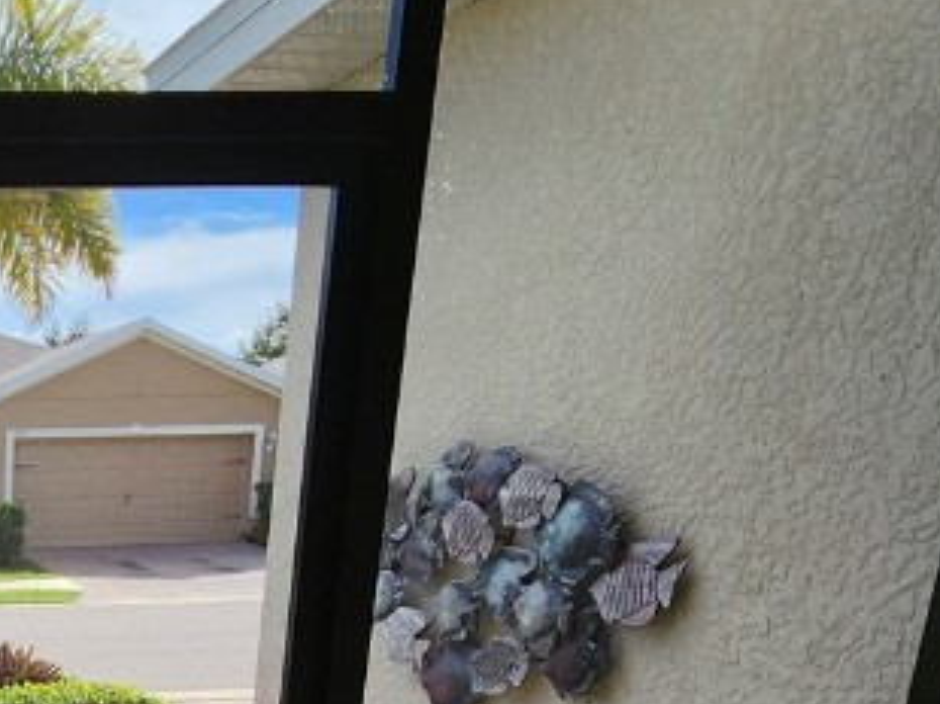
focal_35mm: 43
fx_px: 1167
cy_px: 859
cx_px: -227
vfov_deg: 28.8
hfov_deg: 34.0
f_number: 2.2
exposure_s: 1/1192
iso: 50
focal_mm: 2.2
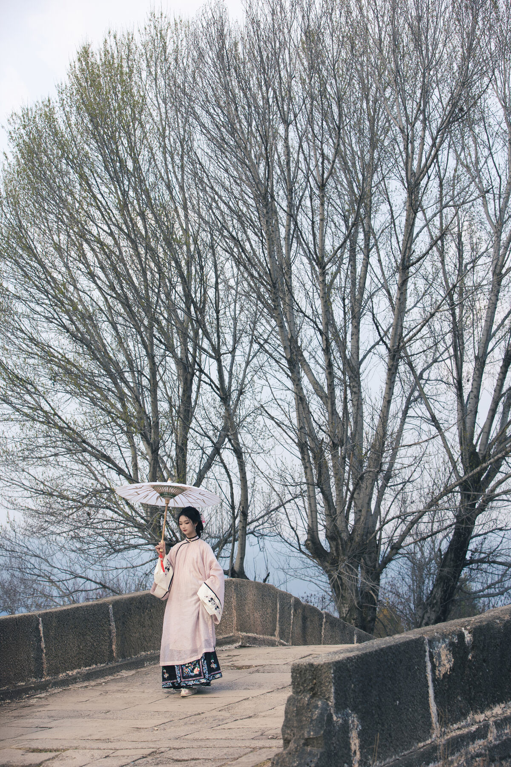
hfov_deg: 18.2
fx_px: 1597
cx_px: 256
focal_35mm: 75
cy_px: 384
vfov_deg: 27.0
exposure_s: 1/200
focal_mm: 75
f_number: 5
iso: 250
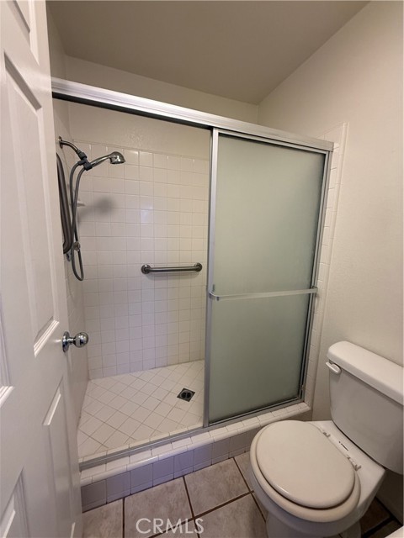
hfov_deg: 85.7
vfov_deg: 102.1
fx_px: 218
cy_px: 269
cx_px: 202
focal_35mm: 14
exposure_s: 1/120
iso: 160
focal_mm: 2.22
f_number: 2.2
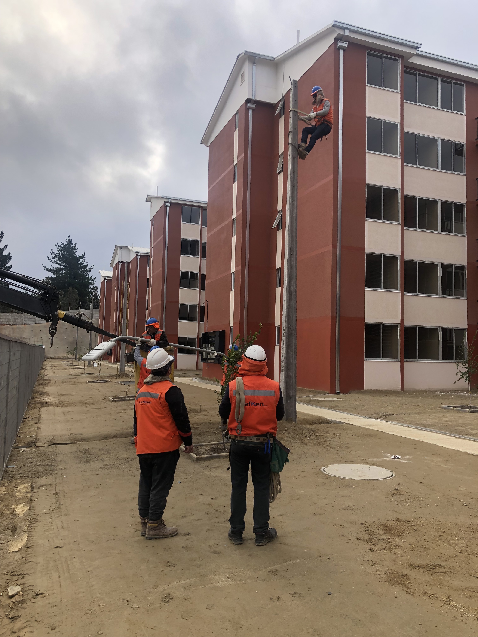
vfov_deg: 63.4
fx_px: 516
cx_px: 239
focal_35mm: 28
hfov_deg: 49.7
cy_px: 318
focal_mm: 4
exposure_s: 1/558
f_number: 1.8
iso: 20
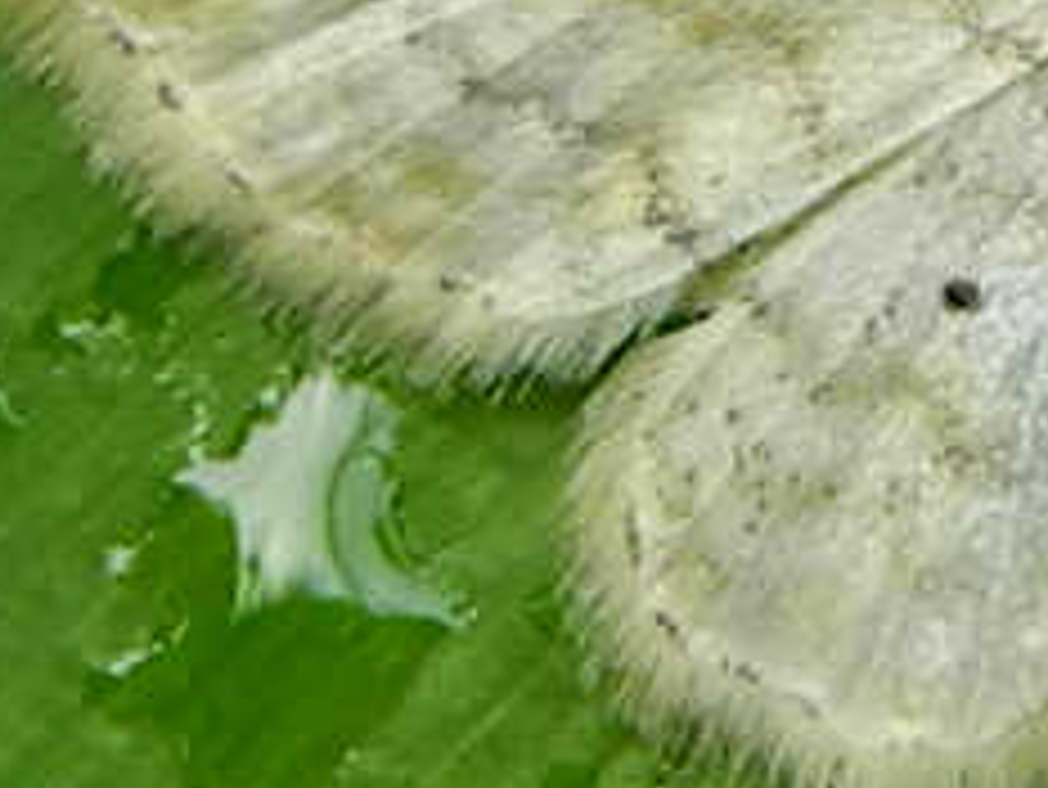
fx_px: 2423
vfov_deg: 18.0
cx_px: 1291
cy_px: 23
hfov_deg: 22.3
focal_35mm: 80
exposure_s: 1/40
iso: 200
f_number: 3.5
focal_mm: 6
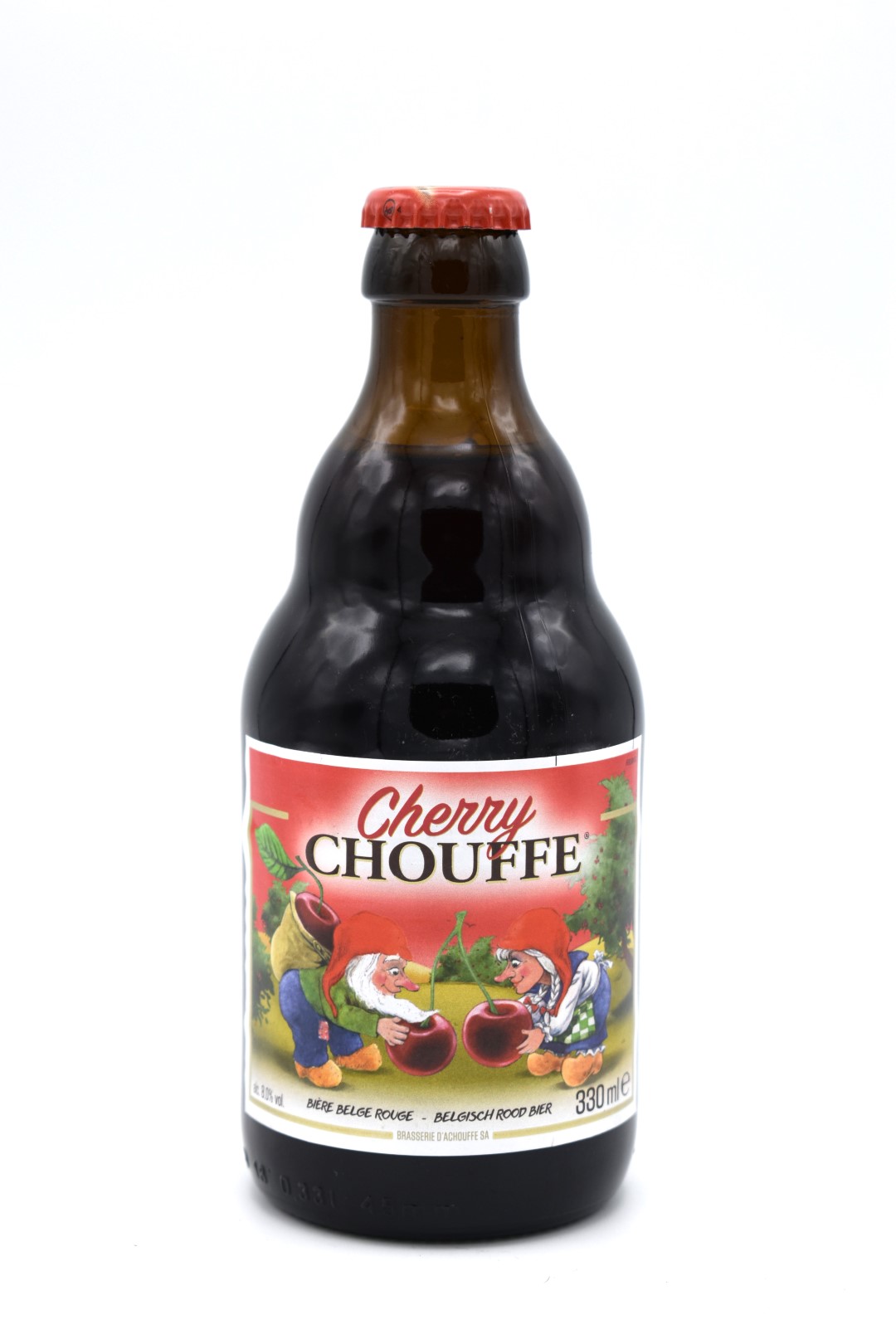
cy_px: 672
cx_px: 448
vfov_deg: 24.6
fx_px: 3080
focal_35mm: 82
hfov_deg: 16.6
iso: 200
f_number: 6.3
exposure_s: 1/200
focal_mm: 55
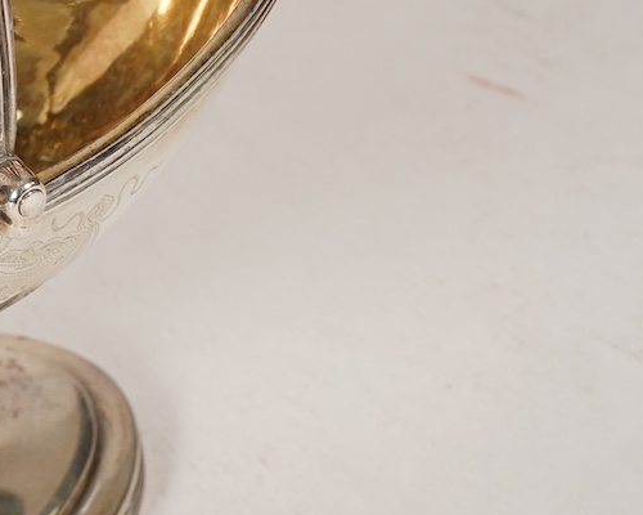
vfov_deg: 11.3
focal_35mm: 133
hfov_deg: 13.6
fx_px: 2531
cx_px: -332
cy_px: -130
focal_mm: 30
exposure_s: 1/125
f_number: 22
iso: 400
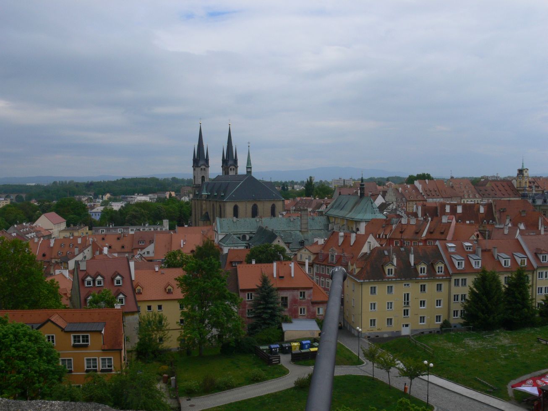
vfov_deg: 40.7
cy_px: 206
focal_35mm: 35
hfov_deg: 52.6
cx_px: 274
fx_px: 554
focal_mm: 7.4
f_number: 8
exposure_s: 1/500
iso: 100
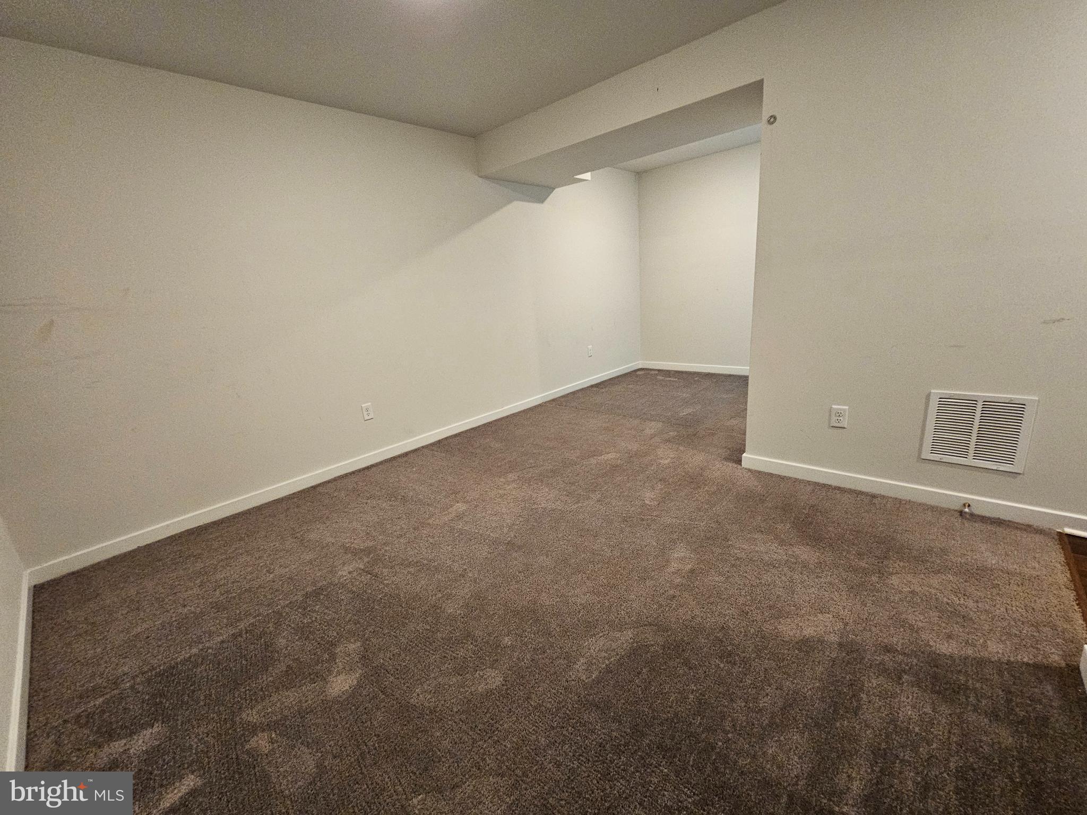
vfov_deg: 89.9
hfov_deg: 106.2
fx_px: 408
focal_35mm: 13
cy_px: 408
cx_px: 544
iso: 400
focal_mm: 2.2
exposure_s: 1/40
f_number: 2.2
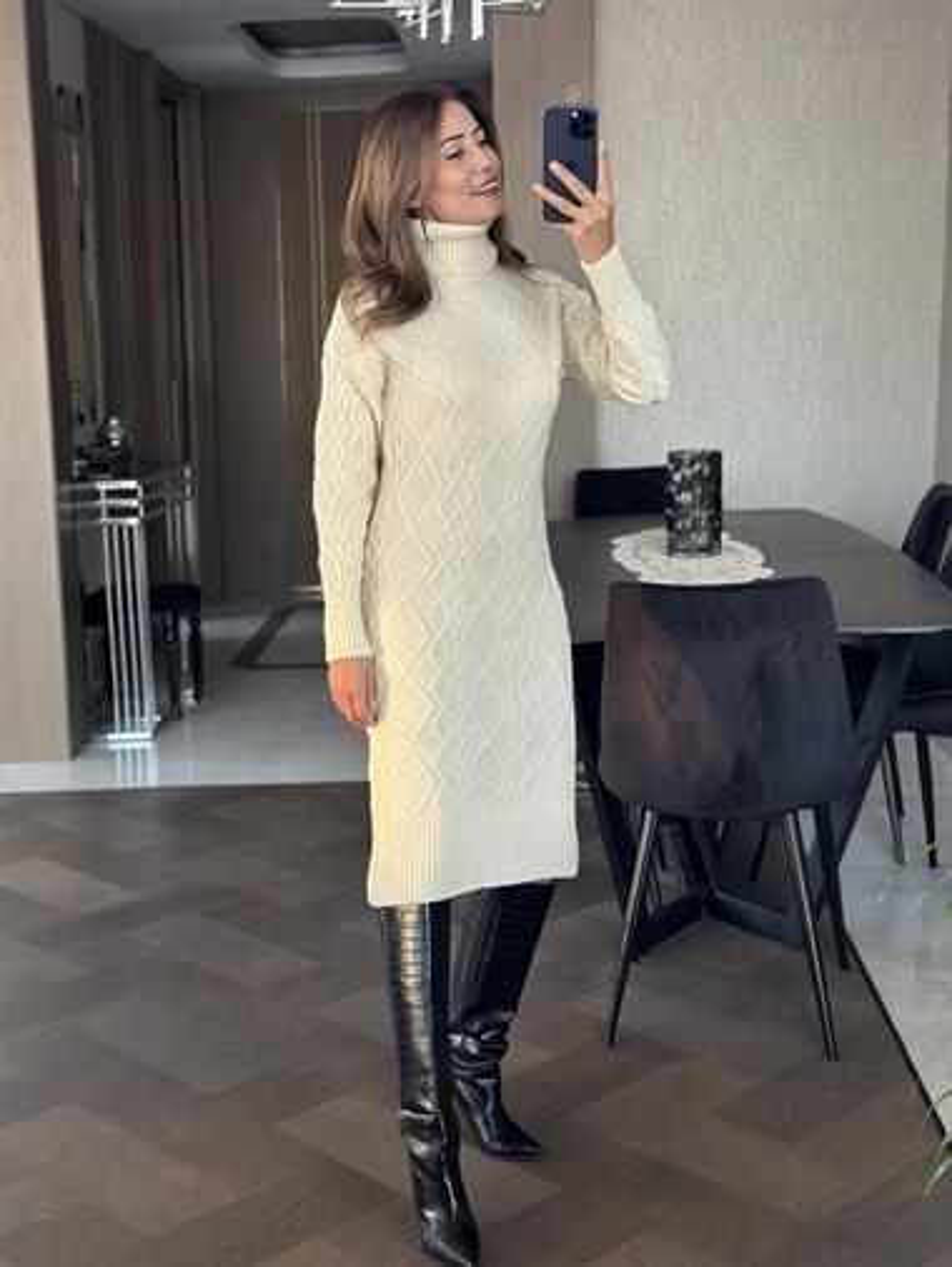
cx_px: 476
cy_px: 634
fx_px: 1759
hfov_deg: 30.3
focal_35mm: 48
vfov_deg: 39.6
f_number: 1.78
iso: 320
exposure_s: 1/60
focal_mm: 6.86
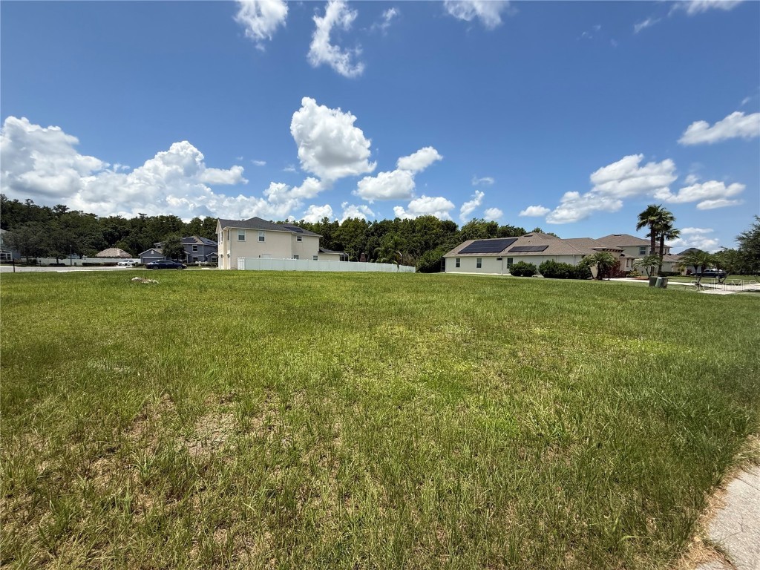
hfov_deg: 102.1
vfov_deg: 85.7
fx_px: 307
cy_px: 285
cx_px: 380
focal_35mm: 14
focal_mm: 2.22
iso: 50
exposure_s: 1/2841
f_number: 2.2
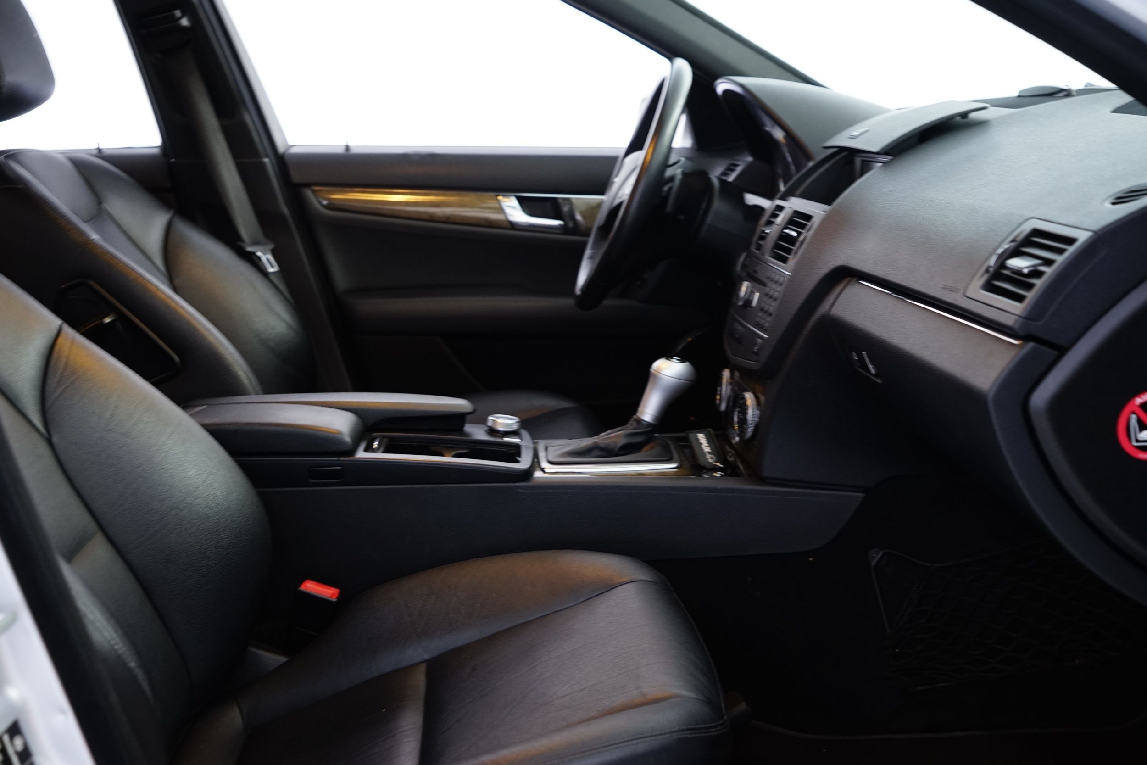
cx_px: 574
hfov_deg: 49.6
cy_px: 382
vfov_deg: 34.2
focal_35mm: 39
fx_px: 1243
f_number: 5
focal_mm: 39
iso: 1250
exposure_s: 1/8
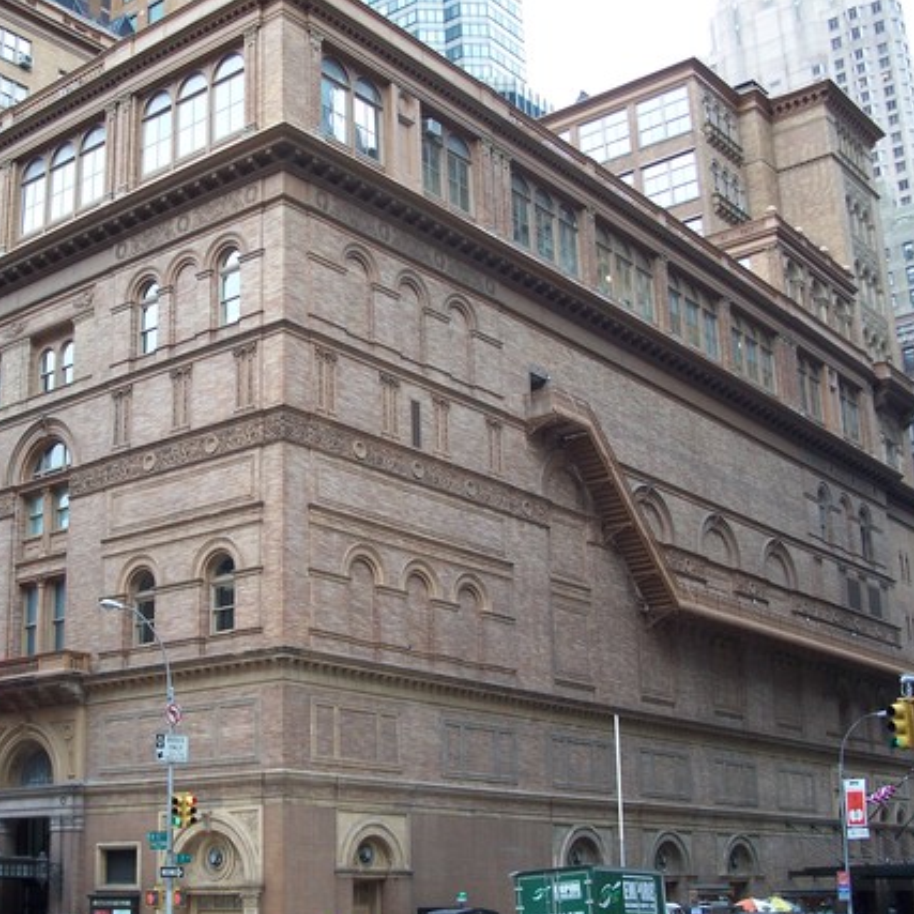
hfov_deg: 34.2
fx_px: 1464
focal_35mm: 49
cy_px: 499
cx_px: 278
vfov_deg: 34.7
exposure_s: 1/40
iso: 64
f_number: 2.8
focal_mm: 7.8
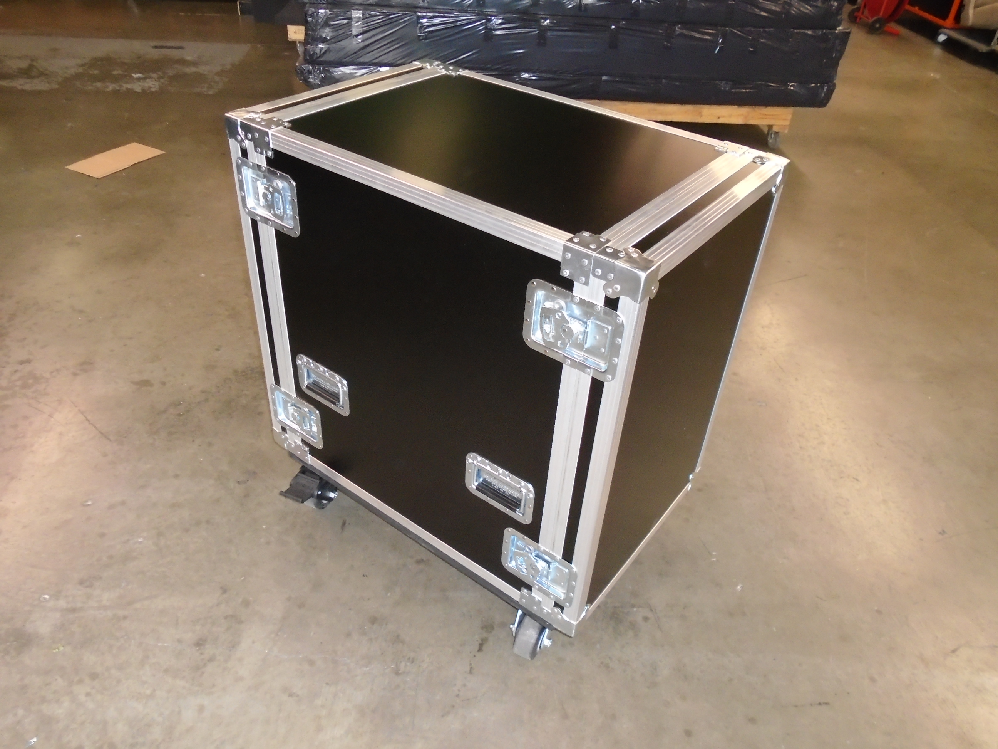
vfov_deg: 53.1
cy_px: 374
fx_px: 750
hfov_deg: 67.3
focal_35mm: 26
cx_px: 499
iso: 400
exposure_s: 1/30
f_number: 3.2
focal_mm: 4.6
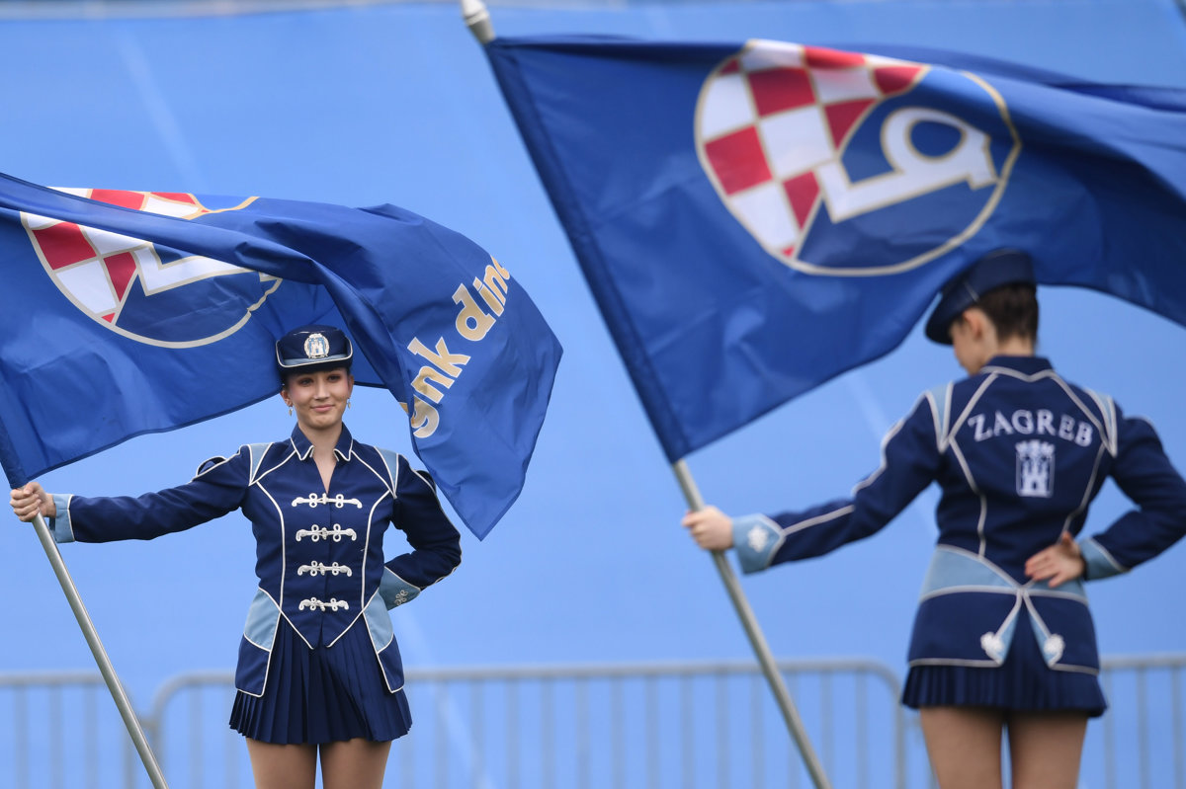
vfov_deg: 3.4
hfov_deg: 5.2
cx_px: 593
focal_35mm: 400
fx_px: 13172
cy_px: 394
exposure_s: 1/1250
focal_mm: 400
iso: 400
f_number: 2.8
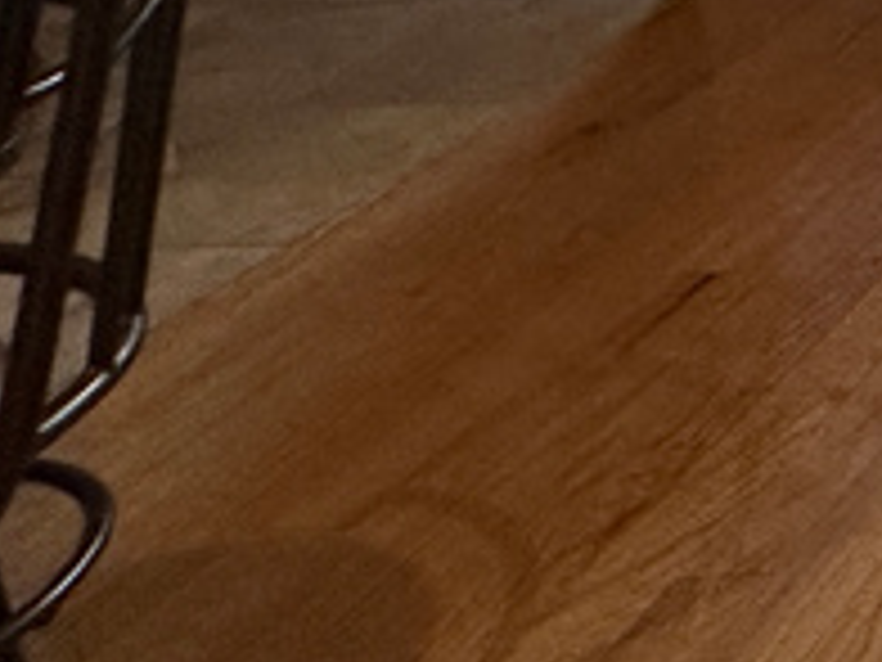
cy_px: -694
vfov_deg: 15.6
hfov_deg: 15.0
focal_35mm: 73
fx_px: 1860
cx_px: 2133
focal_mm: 2.22
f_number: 2.2
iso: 125
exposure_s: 1/120
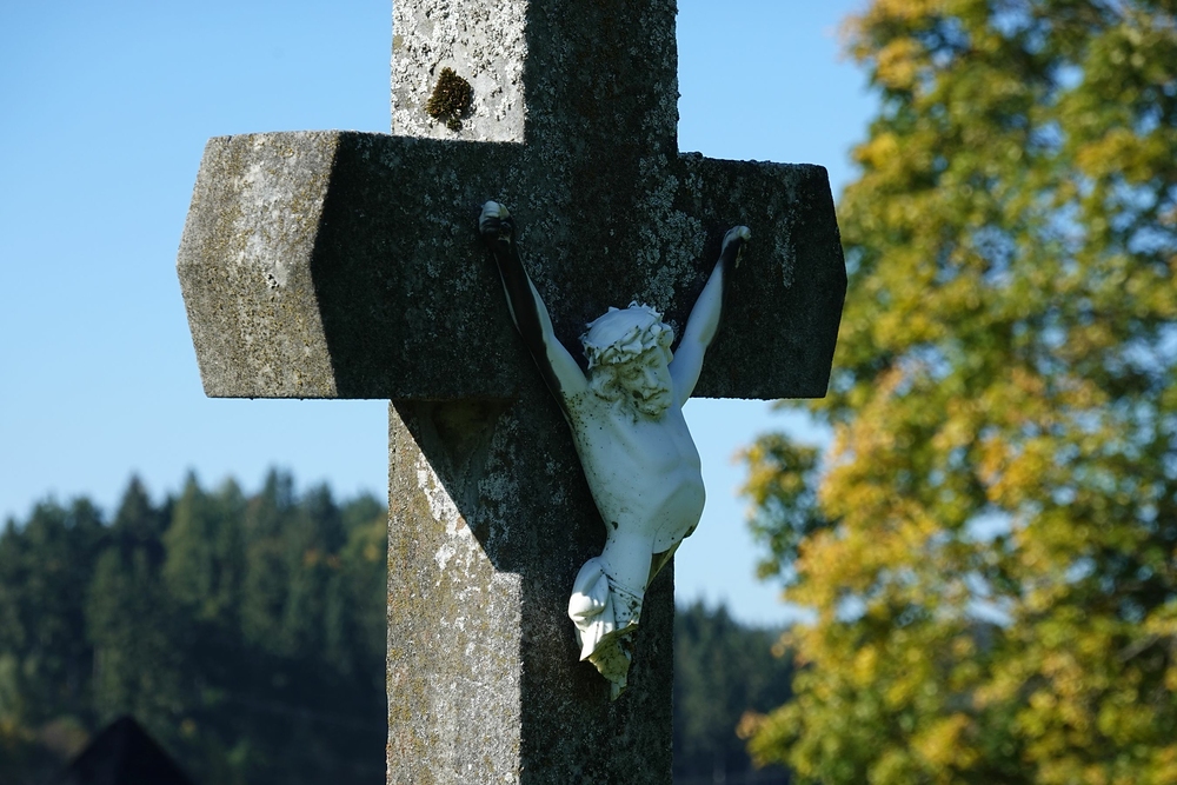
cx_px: 588
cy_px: 392
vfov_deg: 10.6
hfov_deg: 15.9
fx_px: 4218
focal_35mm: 129
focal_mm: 46.97
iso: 125
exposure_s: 1/200
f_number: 7.1
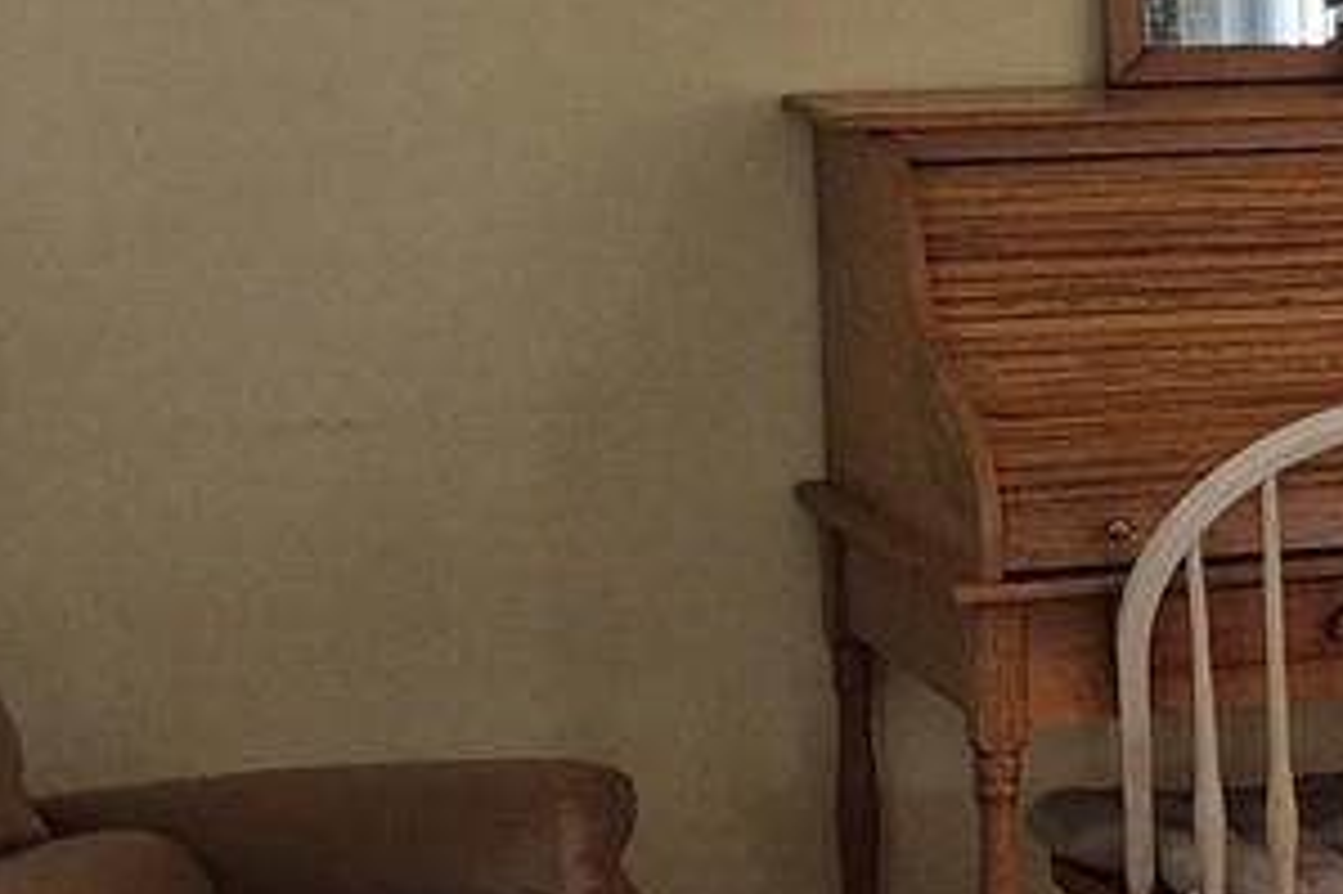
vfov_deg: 10.7
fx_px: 4772
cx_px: 2255
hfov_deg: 14.5
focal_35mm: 128
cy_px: 377
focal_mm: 5.4
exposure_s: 1/120
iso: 320
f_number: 1.8
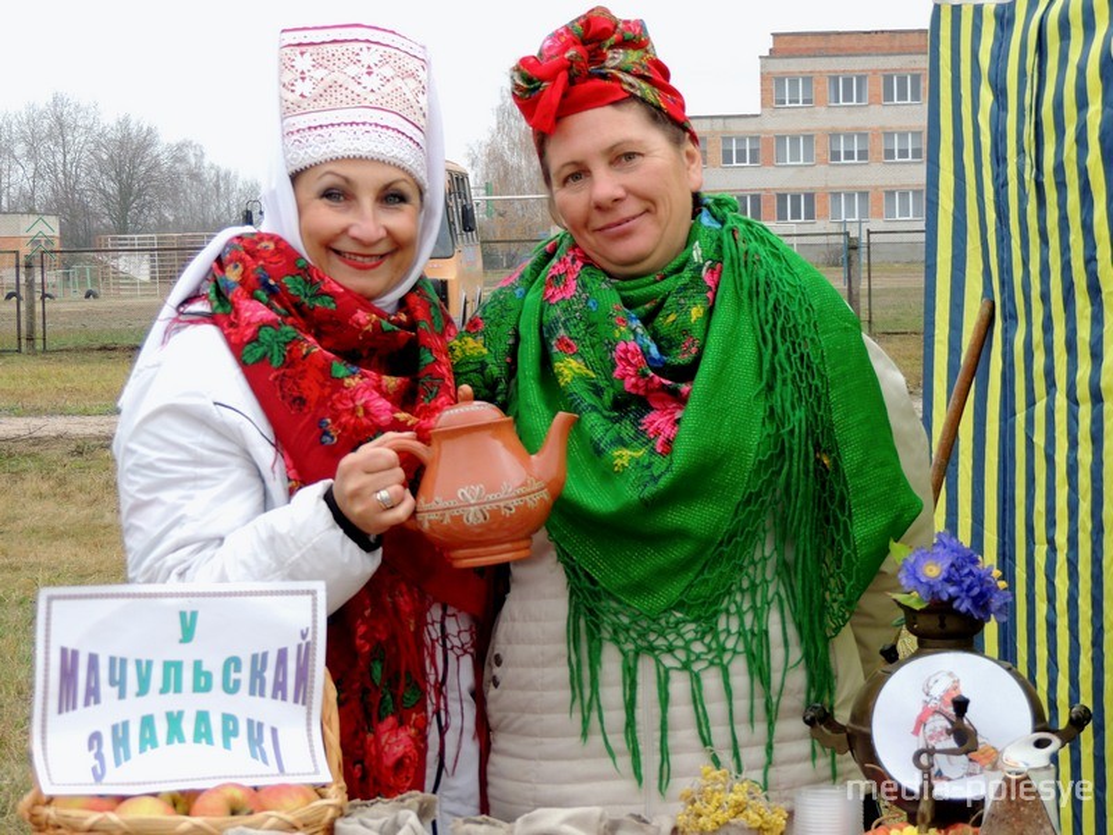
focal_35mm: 100
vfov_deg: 14.8
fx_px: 3215
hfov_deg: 19.6
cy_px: 418
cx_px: 556
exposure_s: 1/100
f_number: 4.1
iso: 160
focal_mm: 17.8
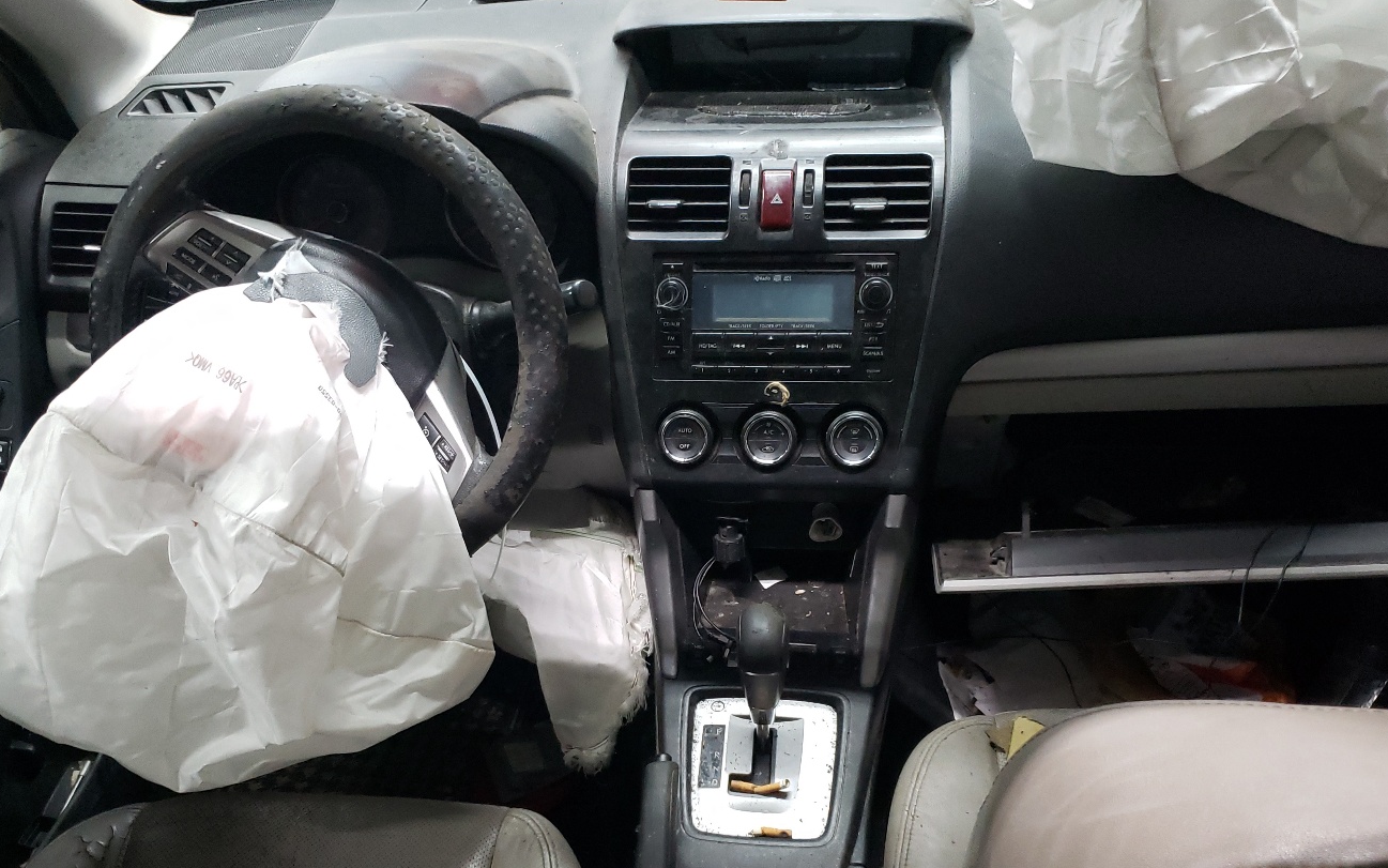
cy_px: 604
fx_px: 1286
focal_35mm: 34
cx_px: 650
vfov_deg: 36.7
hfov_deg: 56.7
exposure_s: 1/30
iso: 326
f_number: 1.5
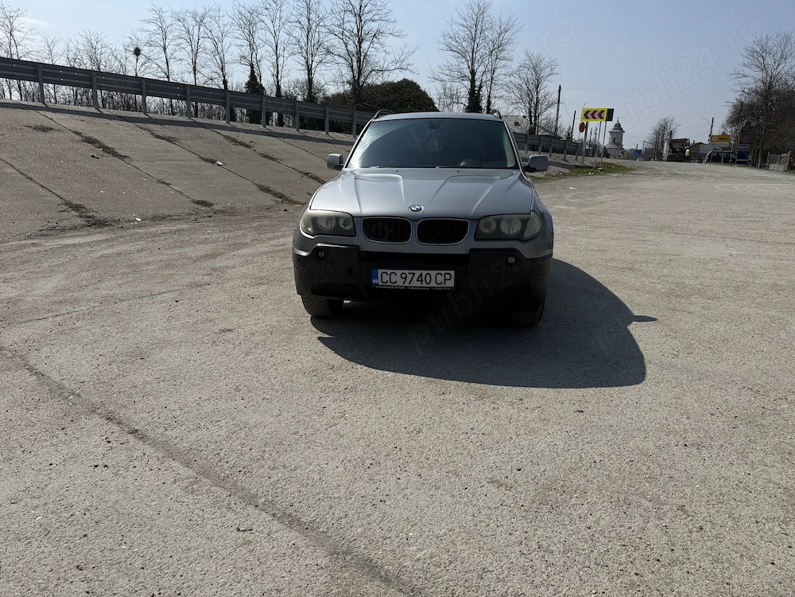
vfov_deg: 56.8
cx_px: 398
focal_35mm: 24
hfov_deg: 71.6
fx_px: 551
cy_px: 298
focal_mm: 6.76
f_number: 1.78
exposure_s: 1/10309
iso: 80
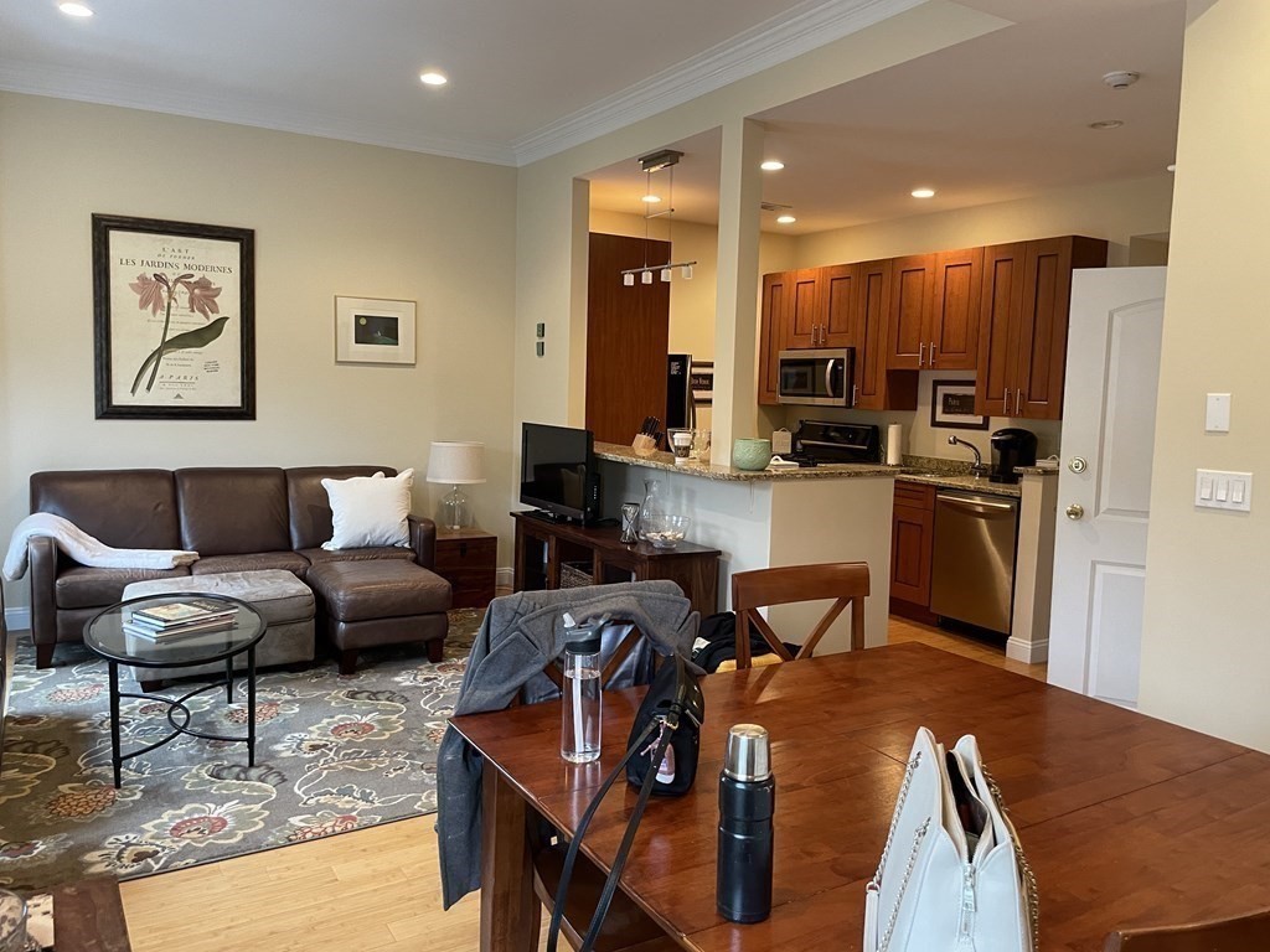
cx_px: 635
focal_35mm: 26
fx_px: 954
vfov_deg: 53.1
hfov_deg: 67.3
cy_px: 476
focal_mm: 4.2
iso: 250
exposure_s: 1/60
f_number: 1.6
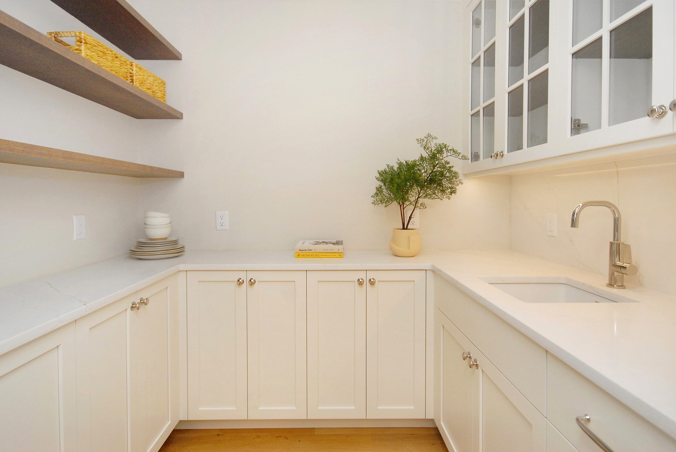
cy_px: 226
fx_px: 338
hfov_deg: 89.9
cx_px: 338
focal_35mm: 18
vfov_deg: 67.5
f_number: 5
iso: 400
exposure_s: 1/60
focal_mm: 12
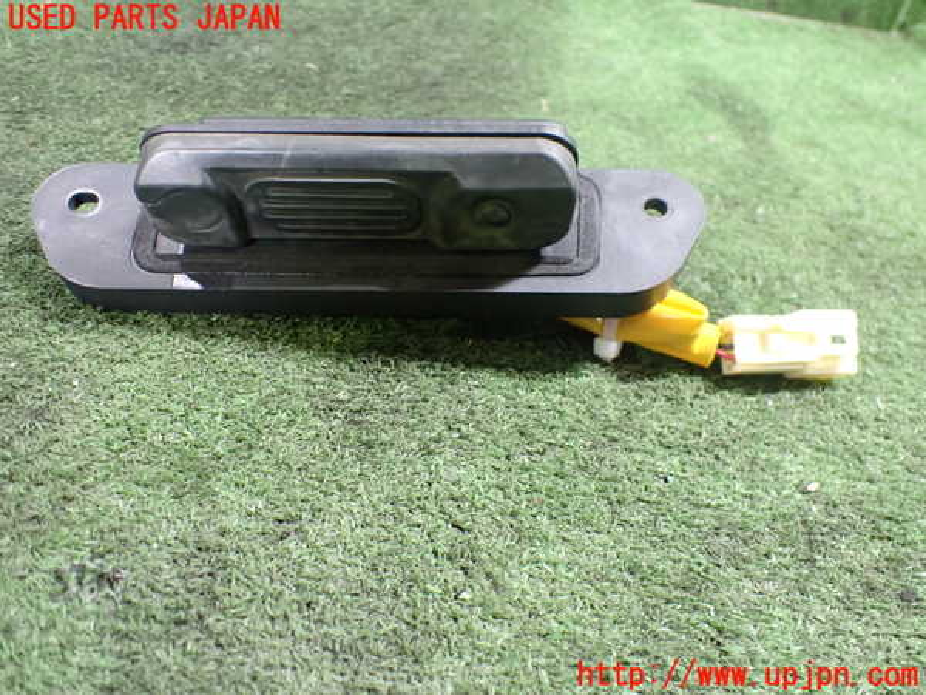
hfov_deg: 60.0
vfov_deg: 46.8
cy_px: 348
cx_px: 463
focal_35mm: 30
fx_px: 803
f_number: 2.3
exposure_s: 1/30
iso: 800
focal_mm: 5.4
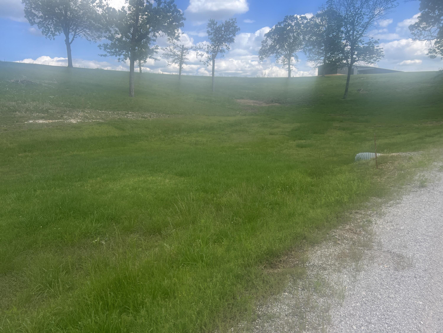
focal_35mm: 26
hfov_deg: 67.3
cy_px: 166
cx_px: 222
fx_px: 333
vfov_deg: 53.1
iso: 50
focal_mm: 5.7
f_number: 1.5
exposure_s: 1/1808
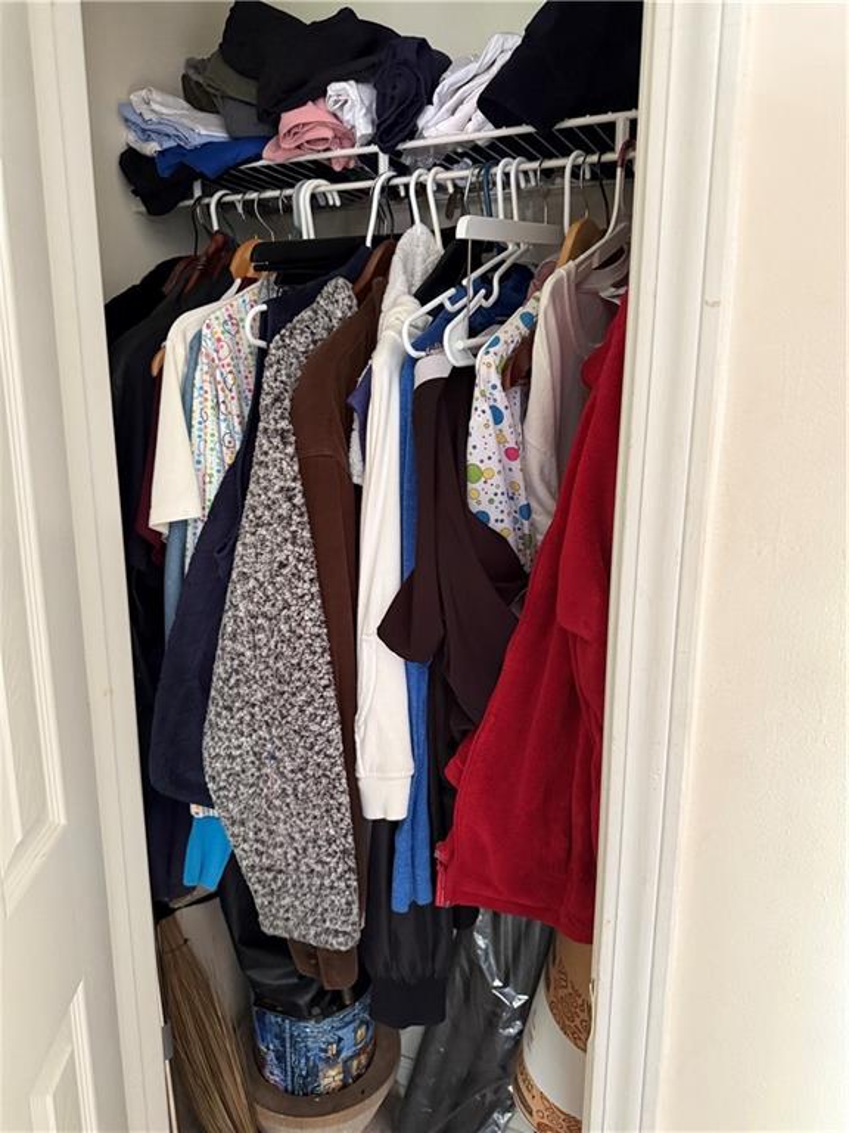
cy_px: 566
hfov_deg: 56.8
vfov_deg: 71.6
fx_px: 785
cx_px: 424
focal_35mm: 24
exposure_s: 1/60
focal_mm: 6.76
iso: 640
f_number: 1.78
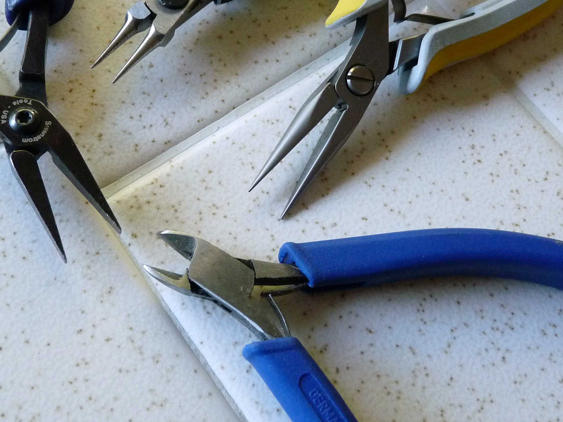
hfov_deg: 41.7
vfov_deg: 31.9
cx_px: 209
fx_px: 732
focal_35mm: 45
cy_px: 135
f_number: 2.8
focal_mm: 4.8
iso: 400
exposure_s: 1/30
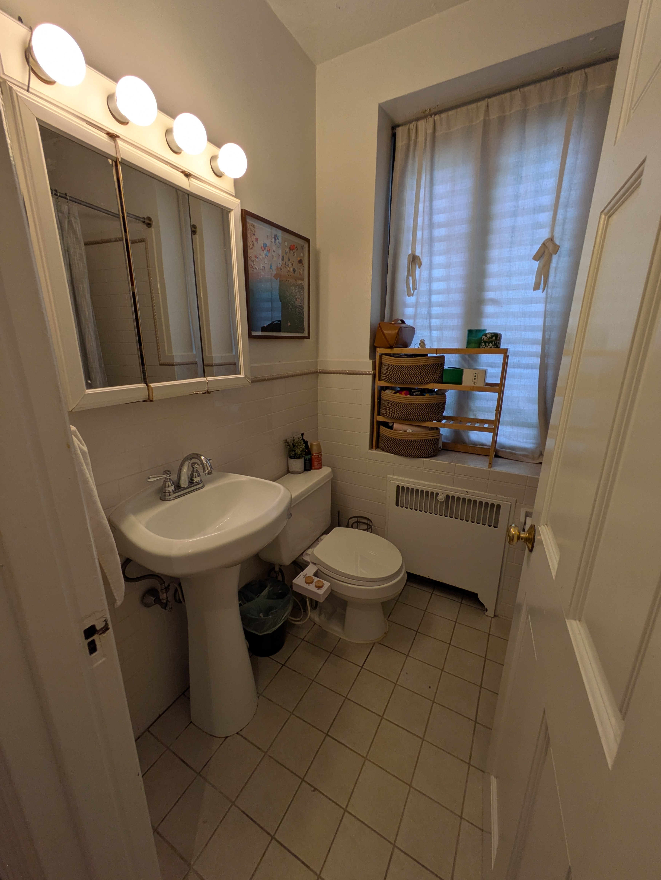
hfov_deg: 85.7
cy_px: 440
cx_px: 330
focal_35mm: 14
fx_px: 356
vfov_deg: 102.0
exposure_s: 1/30
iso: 48
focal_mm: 1.83
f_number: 2.2
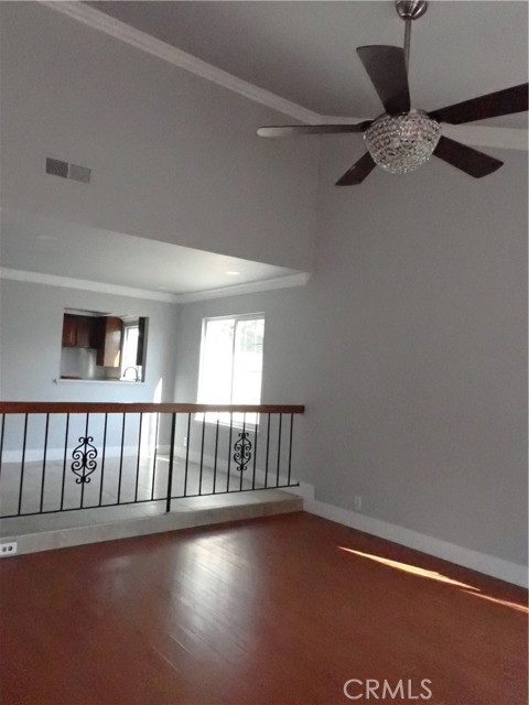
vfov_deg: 69.4
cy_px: 352
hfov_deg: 54.9
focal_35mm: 25
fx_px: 509
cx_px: 264
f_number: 8
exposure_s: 1/320
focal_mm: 4.5
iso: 5000
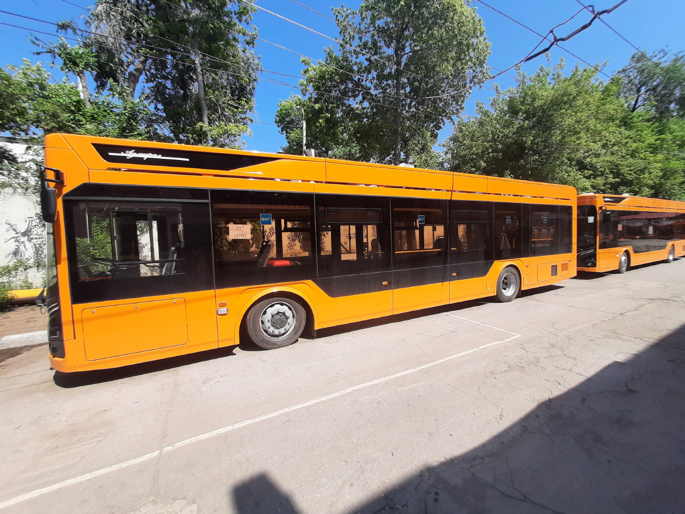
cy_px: 257
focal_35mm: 13
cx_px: 342
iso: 40
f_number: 2.2
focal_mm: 1.42
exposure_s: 1/905
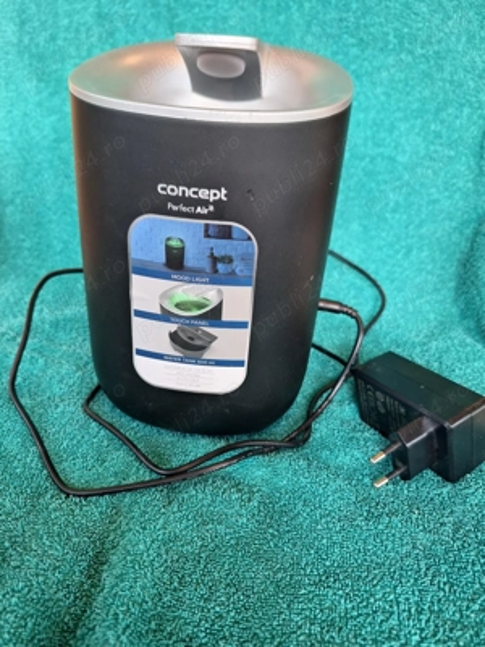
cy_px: 324
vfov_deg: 73.9
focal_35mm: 23
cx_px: 242
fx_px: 430
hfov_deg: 58.9
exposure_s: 1/25
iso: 250
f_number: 1.8
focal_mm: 5.54
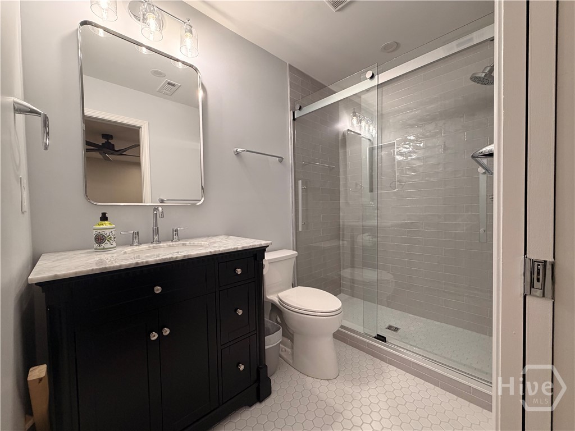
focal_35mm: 14
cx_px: 288
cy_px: 216
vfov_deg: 85.7
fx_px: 233
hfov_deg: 102.1
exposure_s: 1/120
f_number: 2.2
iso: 320
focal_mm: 2.22
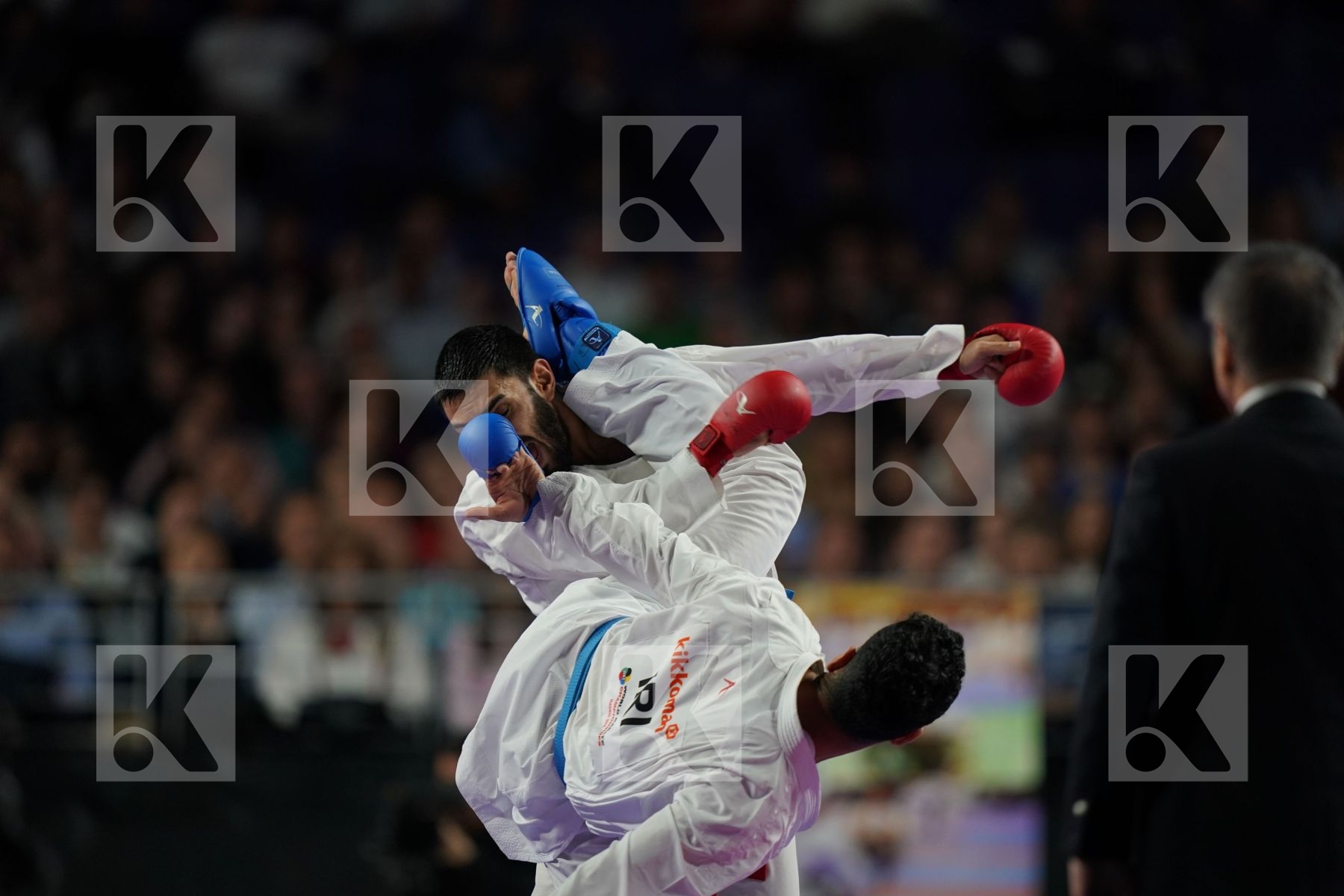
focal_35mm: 400
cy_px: 448
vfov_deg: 3.4
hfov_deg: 5.2
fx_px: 14932
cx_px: 672
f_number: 2.8
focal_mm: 400
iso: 1250
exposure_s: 1/1000
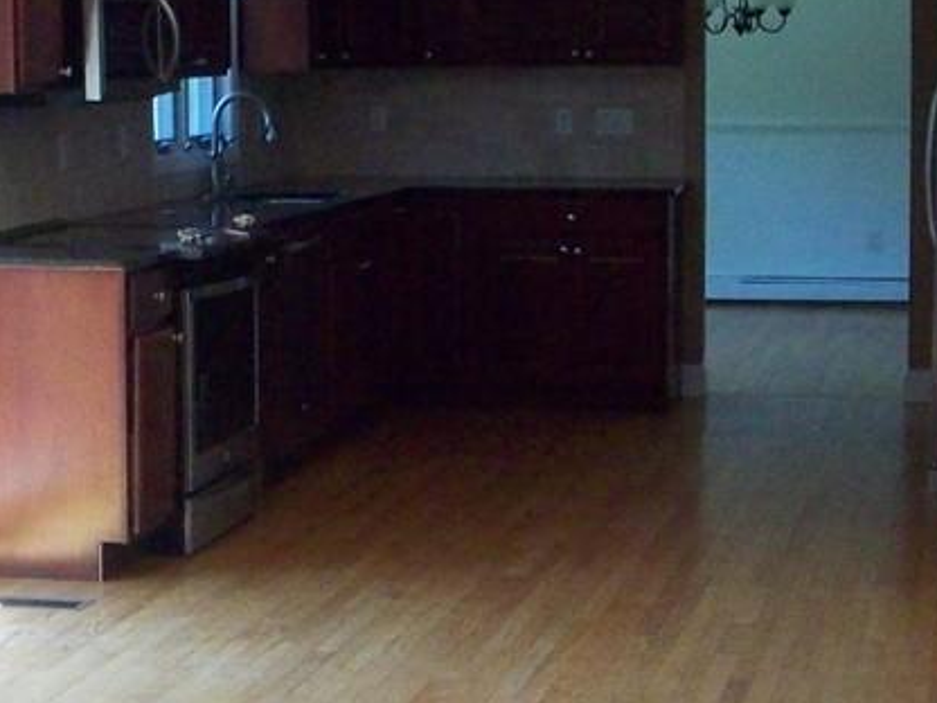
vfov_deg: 16.2
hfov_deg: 21.5
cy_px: 455
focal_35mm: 91
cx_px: 356
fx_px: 2463
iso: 303
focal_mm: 6.2
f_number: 2.8
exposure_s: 1/128
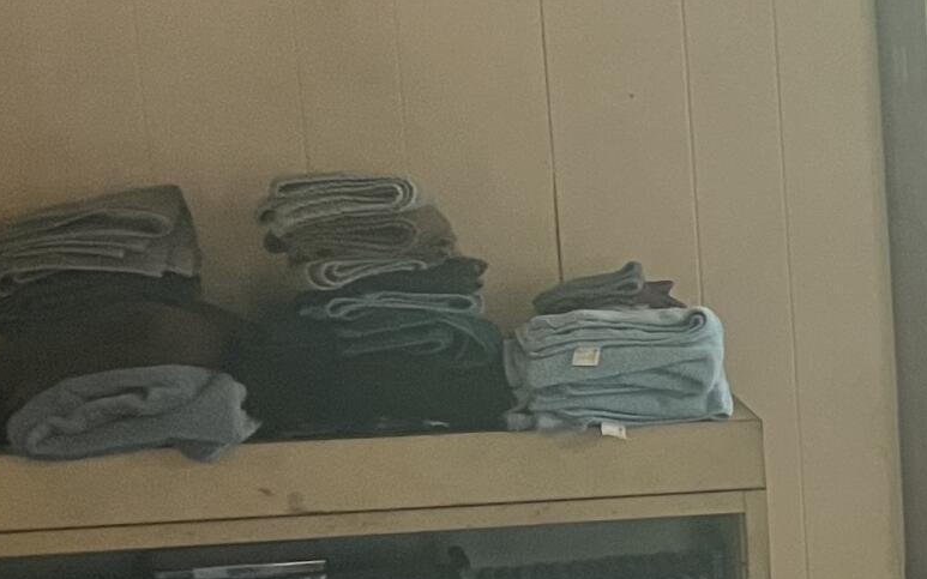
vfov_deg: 12.1
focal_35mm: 107
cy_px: 559
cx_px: 1558
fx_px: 2703
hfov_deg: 16.8
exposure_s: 1/60
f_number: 1.6
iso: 320
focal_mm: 5.1
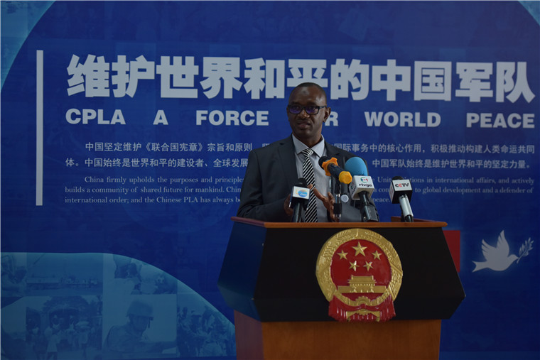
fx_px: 1575
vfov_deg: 13.0
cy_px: 180
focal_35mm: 105
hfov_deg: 19.5
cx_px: 270
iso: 1000
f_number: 2.8
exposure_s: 1/400
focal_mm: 105
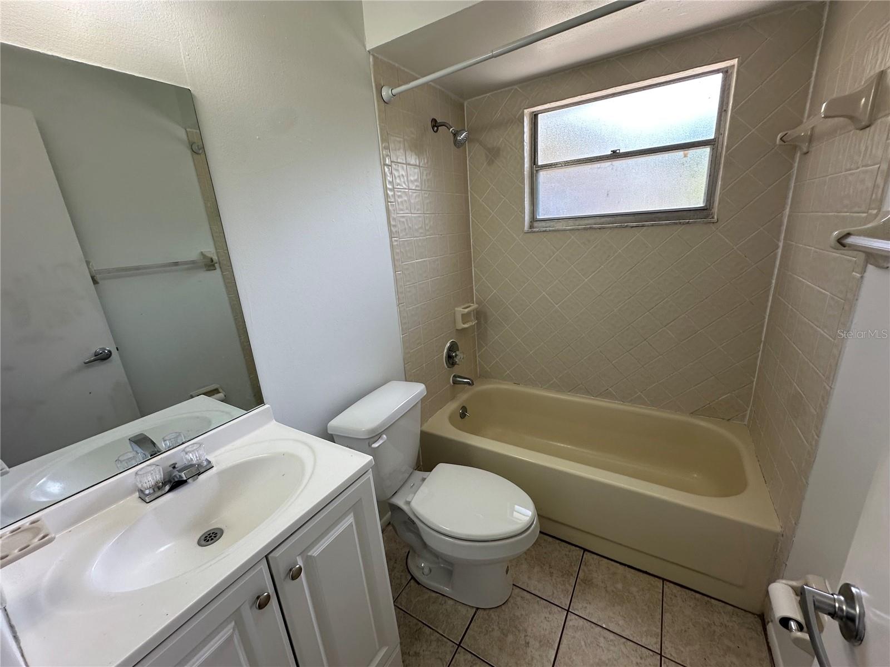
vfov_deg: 85.7
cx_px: 445
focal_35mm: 14
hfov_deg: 102.1
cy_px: 334
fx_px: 360
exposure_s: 1/120
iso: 80
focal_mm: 2.22
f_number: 2.2
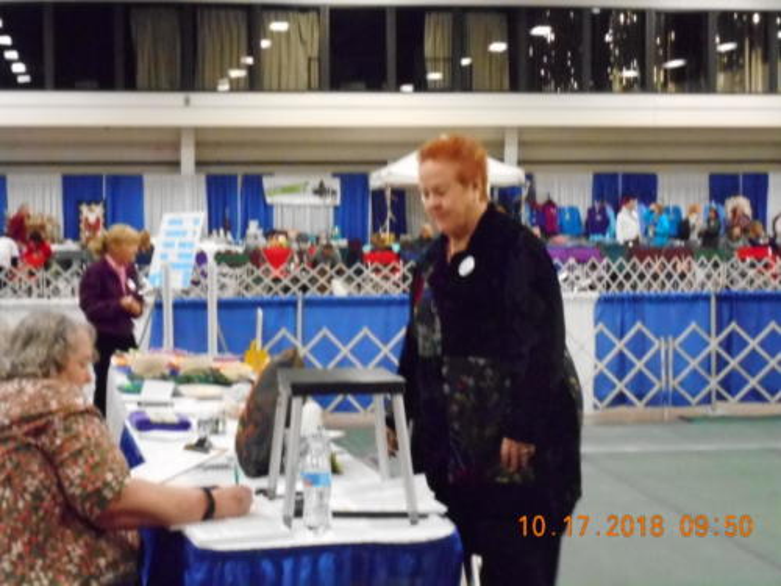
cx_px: 390
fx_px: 1737
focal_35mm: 77
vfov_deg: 19.1
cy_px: 293
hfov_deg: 25.3
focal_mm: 13.8
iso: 1600
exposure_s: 1/15
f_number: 5.5
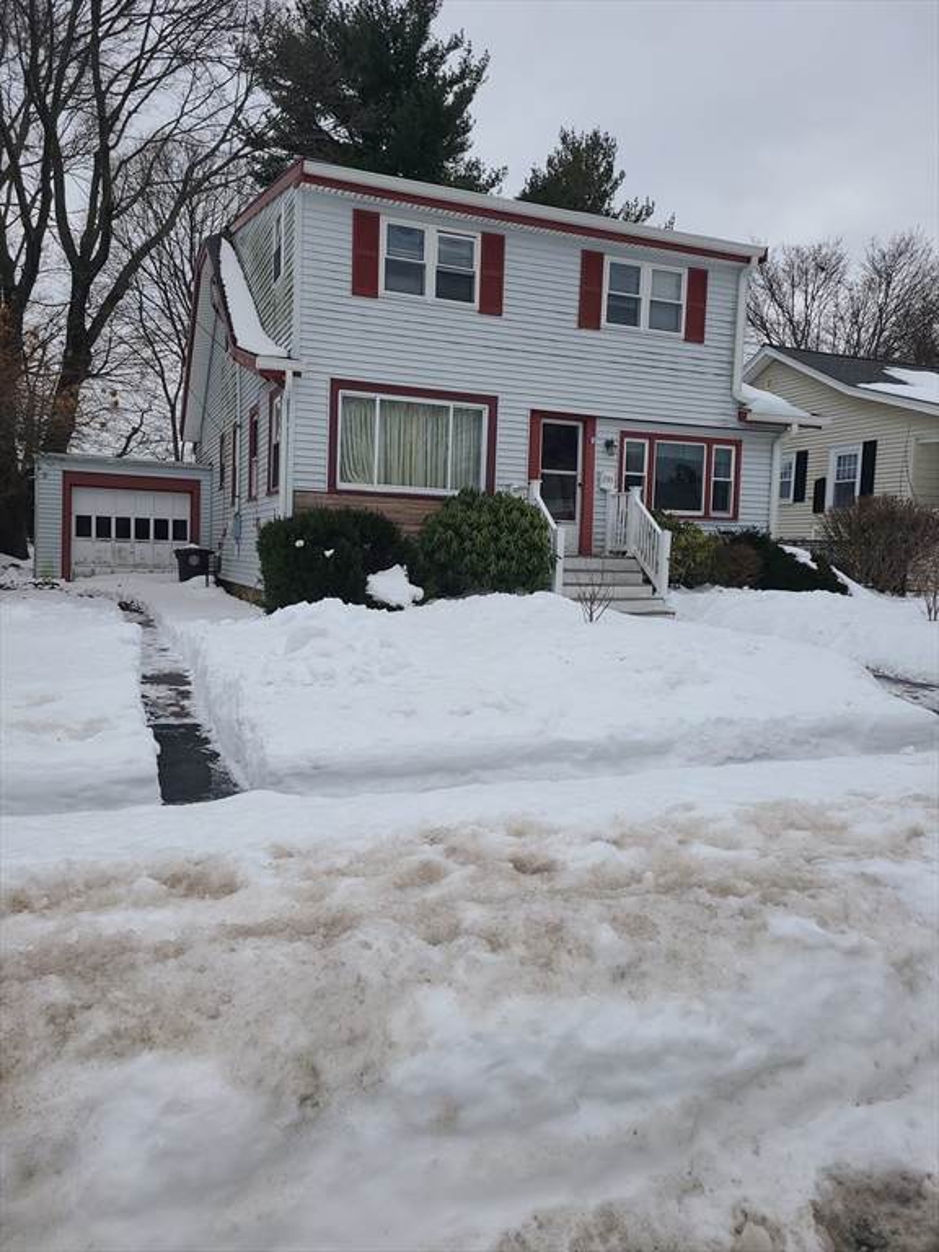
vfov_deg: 67.3
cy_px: 626
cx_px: 470
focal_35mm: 26
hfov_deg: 53.1
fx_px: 940
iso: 40
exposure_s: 1/1606
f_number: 1.8
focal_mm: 5.4
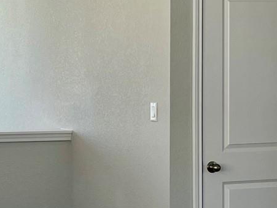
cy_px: 116
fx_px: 944
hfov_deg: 16.1
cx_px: -53
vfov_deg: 12.5
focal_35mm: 118
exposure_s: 1/170
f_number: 1.6
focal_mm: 5.1
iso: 50
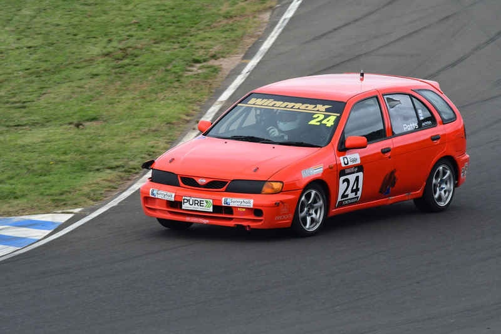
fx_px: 10441
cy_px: 167
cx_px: 250
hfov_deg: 2.7
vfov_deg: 1.8
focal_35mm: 750
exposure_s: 1/640
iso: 800
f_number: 11
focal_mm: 500
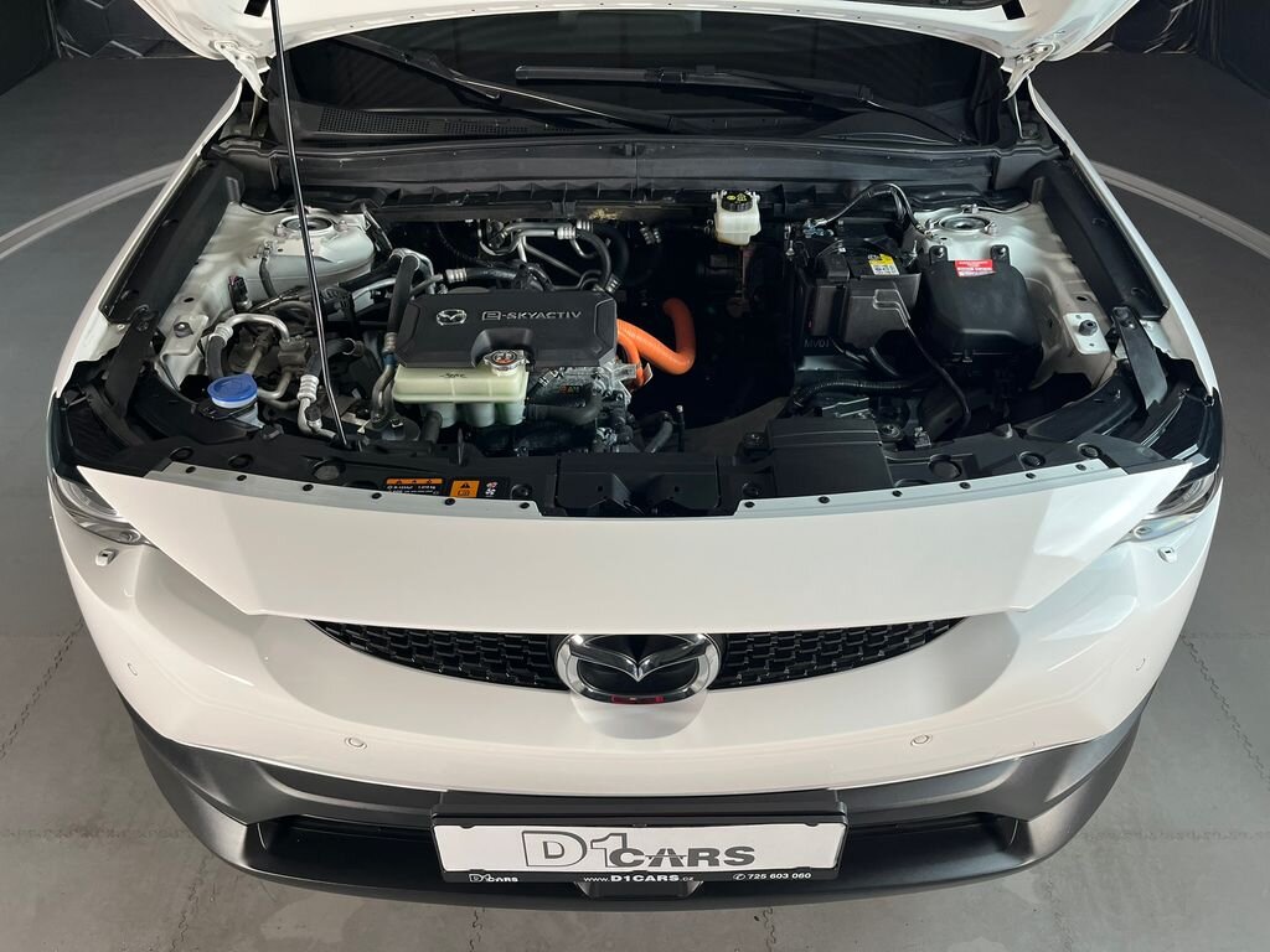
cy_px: 476
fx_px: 954
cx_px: 635
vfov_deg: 53.1
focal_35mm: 26
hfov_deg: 67.3
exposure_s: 1/121
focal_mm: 5.1
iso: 125
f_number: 1.6
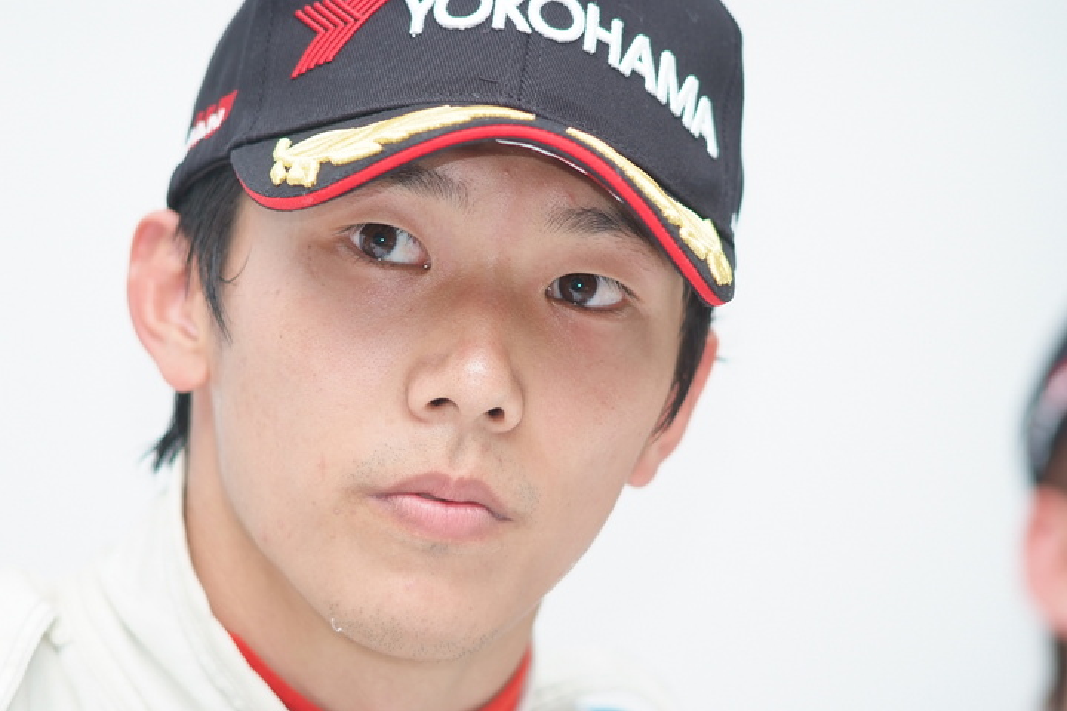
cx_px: 534
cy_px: 356
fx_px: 8002
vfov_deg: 5.1
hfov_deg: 7.6
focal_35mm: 270
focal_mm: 180
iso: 400
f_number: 2.8
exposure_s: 1/250
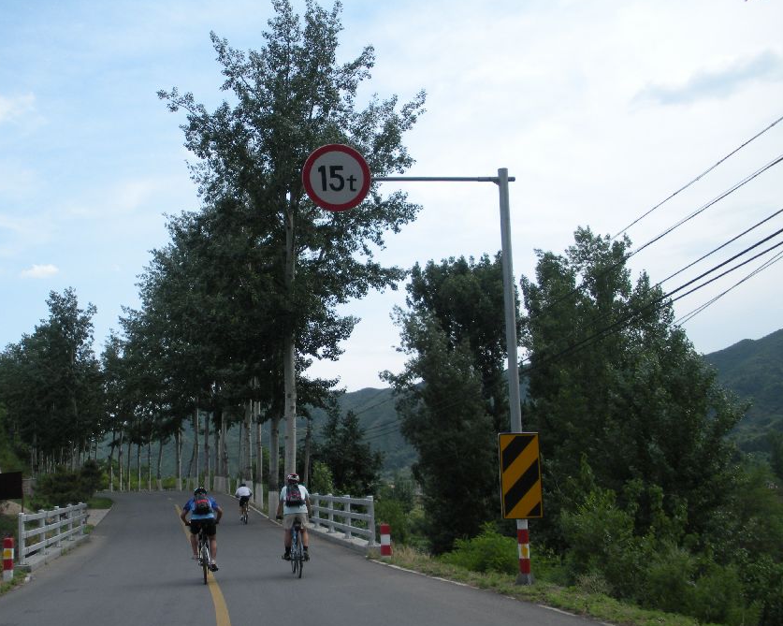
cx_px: 306
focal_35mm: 43
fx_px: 996
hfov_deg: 42.7
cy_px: 354
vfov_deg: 34.8
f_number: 3.5
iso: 64
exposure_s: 1/430
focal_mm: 6.3
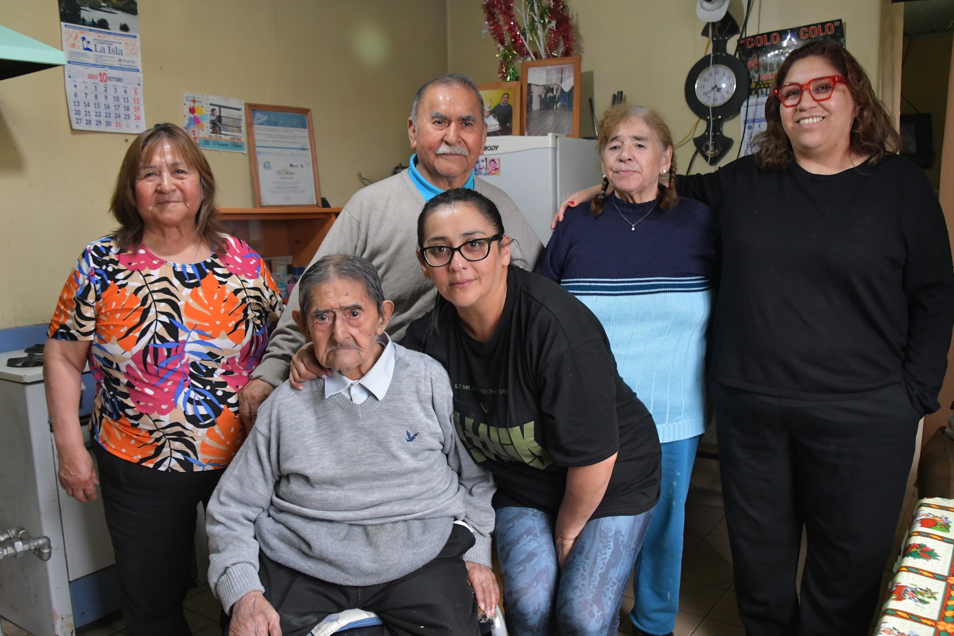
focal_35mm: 31
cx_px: 477
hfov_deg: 60.3
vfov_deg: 42.3
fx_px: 821
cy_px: 318
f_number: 6.3
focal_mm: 21
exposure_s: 1/80
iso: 2500
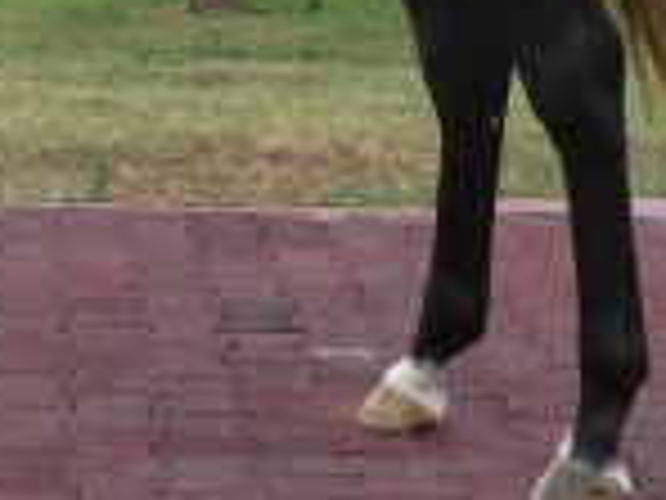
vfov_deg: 15.3
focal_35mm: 91
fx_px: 1751
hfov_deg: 20.7
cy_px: -189
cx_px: -32
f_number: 3.3
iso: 100
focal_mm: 4.7
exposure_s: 1/250
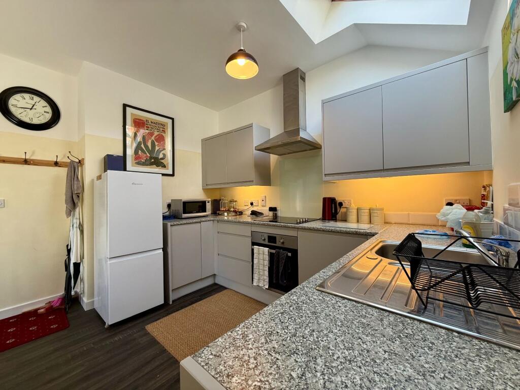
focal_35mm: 14
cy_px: 195
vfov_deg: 85.7
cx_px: 260
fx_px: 210
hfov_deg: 102.1
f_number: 2.2
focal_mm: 2.22
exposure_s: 1/99
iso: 80
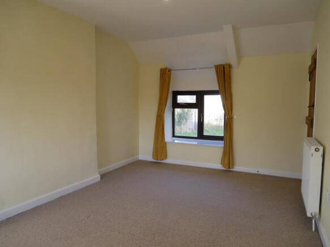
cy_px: 124
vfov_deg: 56.8
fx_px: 229
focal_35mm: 24
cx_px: 165
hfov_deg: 71.6
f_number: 3.5
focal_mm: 12
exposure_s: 1/100
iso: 200
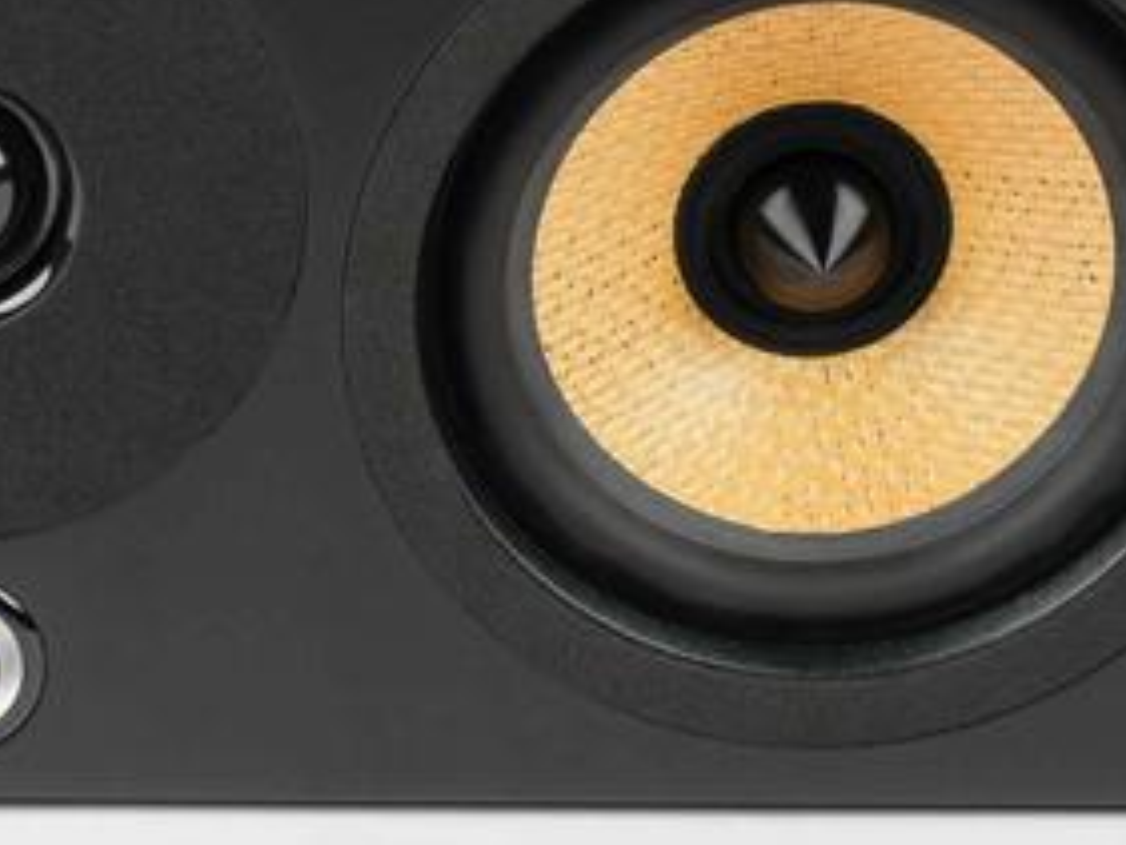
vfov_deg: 7.9
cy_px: 246
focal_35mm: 189
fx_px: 6150
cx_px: 8
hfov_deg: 10.4
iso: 200
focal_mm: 54
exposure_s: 1/100
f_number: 10
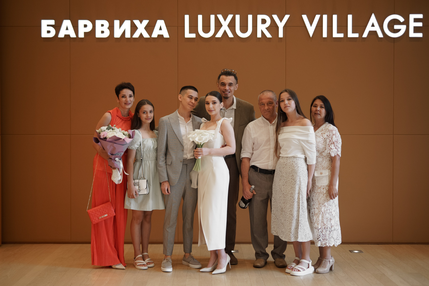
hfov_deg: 39.6
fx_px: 596
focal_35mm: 50
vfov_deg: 27.0
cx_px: 214
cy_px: 143
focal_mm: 50
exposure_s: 1/800
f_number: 1.4
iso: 320
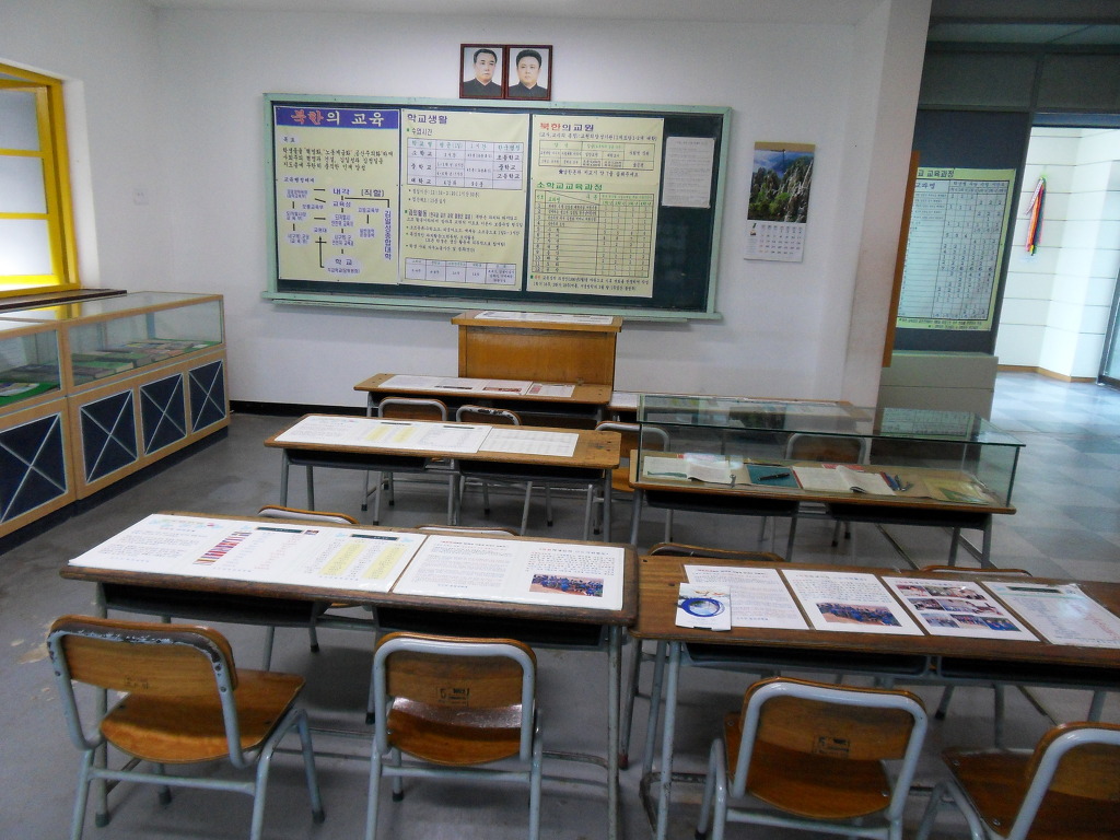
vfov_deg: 56.8
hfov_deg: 71.6
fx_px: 777
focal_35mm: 24
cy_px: 420
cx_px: 560
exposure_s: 1/30
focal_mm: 4.2
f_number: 3.3
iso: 200
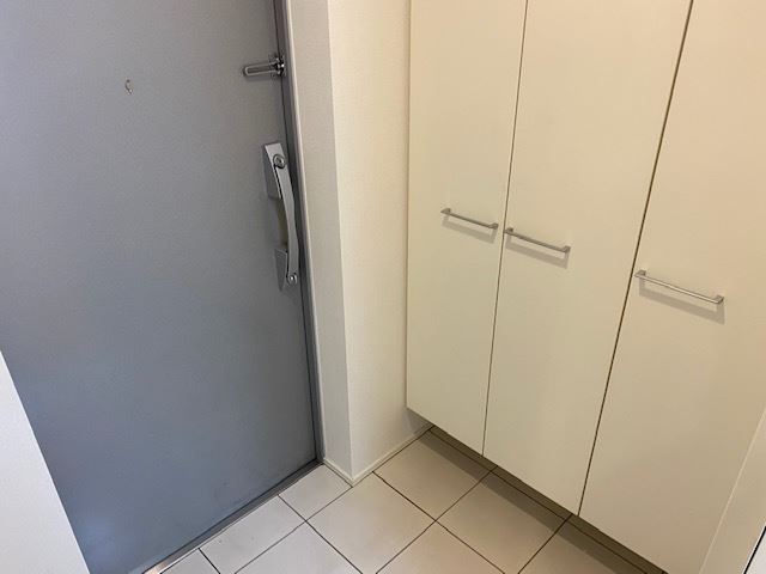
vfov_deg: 53.1
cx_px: 383
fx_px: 575
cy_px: 287
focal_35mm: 26
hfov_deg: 67.3
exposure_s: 1/50
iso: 100
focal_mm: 4.25
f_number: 1.8
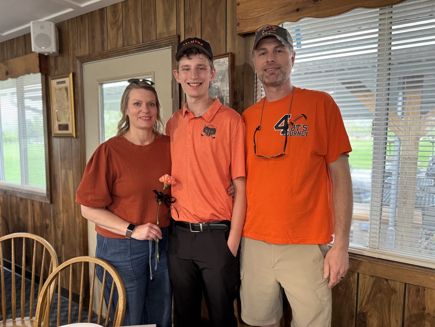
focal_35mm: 24
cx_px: 218
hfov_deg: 71.6
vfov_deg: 56.8
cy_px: 164
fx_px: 302
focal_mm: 6.76
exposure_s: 1/60
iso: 500
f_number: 1.78
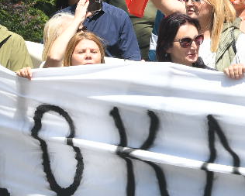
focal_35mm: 442
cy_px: -49
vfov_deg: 3.5
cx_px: 454
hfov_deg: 4.3
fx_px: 3206
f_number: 7.1
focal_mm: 92
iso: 200
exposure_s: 1/320
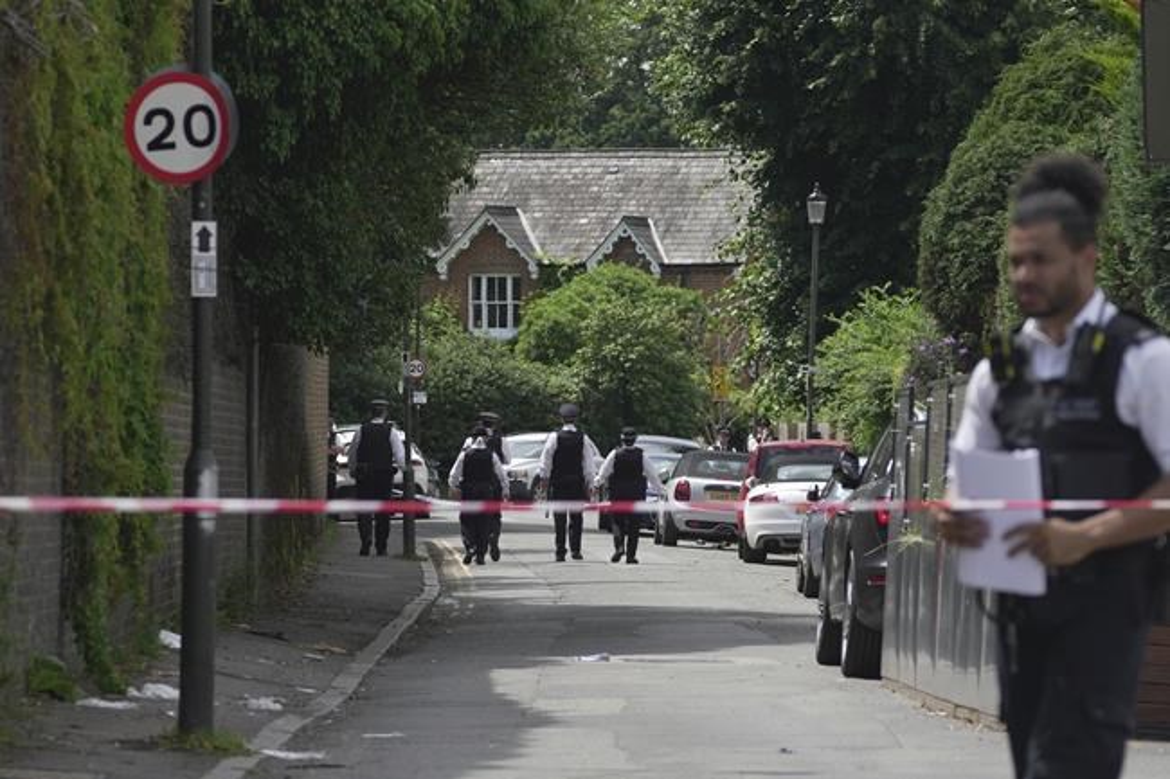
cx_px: 585
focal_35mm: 160
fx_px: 5198
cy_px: 390
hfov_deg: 12.8
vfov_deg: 8.6
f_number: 7.1
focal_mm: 160
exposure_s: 1/800
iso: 320
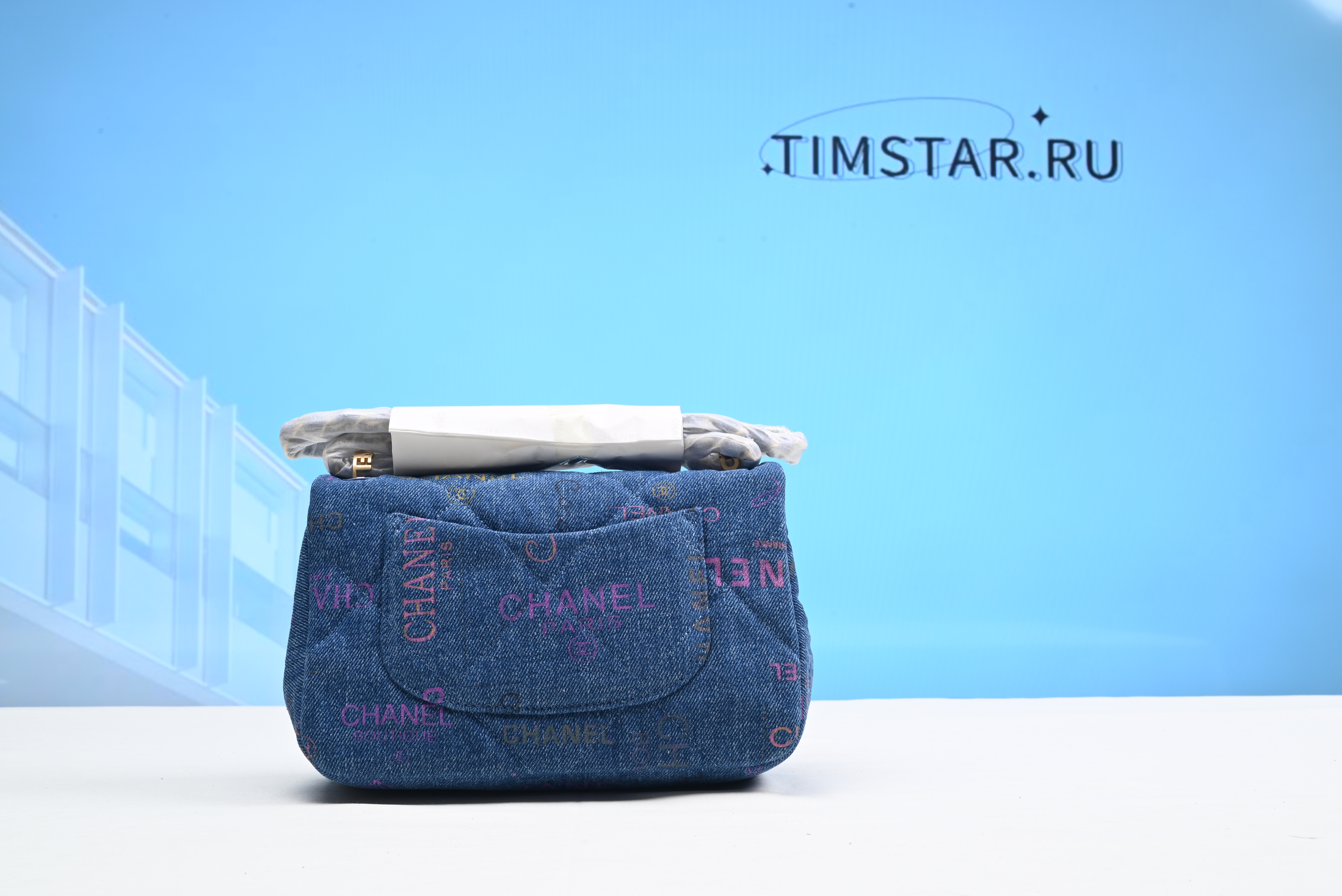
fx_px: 1529
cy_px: 448
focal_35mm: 41
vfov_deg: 32.7
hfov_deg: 47.4
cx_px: 671
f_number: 16
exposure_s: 1/2
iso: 100
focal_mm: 41
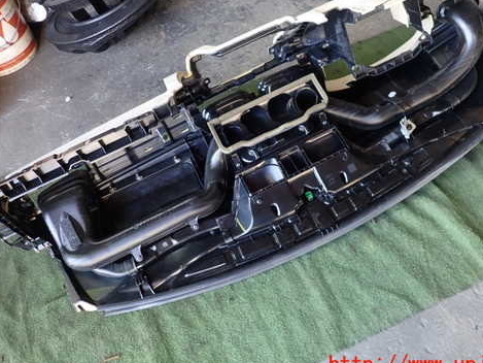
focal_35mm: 32
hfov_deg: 56.8
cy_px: 146
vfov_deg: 44.0
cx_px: 252
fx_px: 447
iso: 160
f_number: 2
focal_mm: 4.5
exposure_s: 1/60
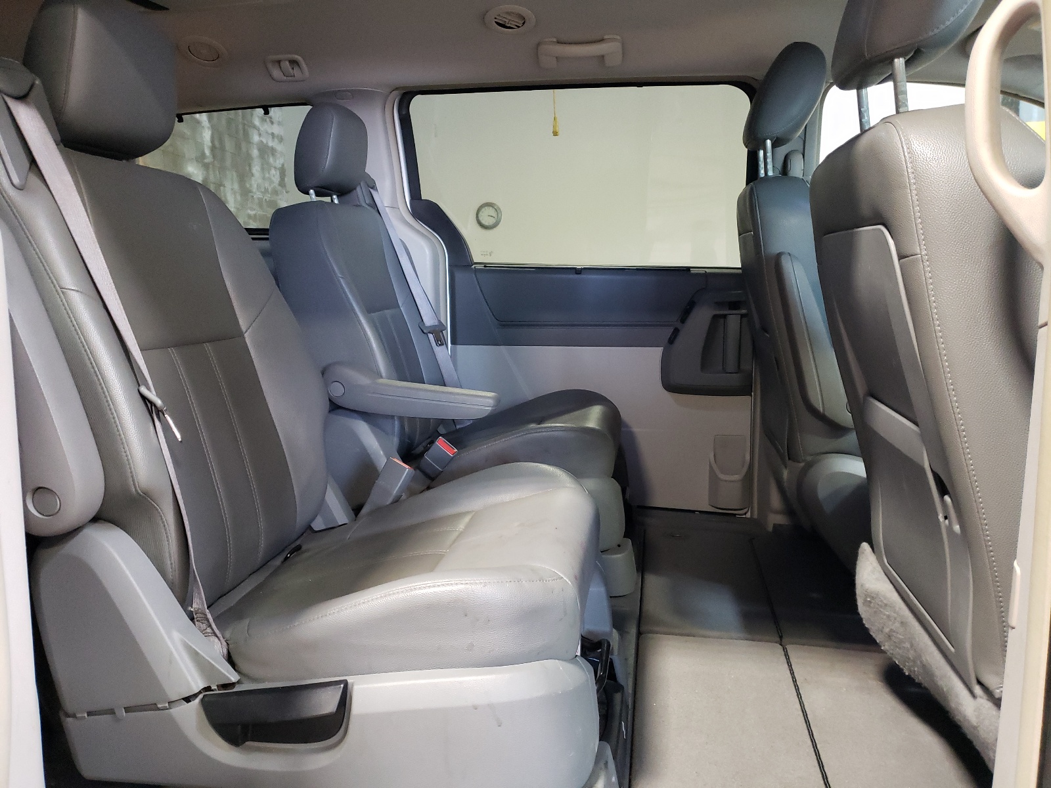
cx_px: 526
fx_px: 789
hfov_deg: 67.3
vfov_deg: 53.1
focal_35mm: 26
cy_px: 394
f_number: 1.5
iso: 331
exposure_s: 1/30
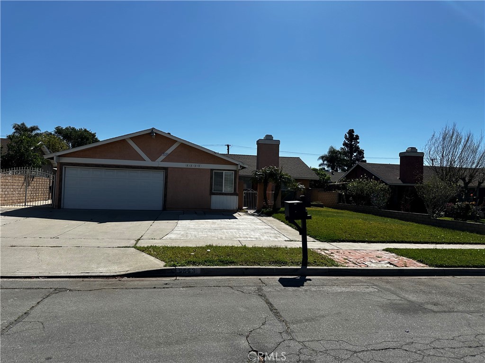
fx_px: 336
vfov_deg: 56.8
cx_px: 242
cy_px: 182
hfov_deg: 71.6
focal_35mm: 24
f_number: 1.78
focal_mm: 6.86
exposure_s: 1/7576
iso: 80
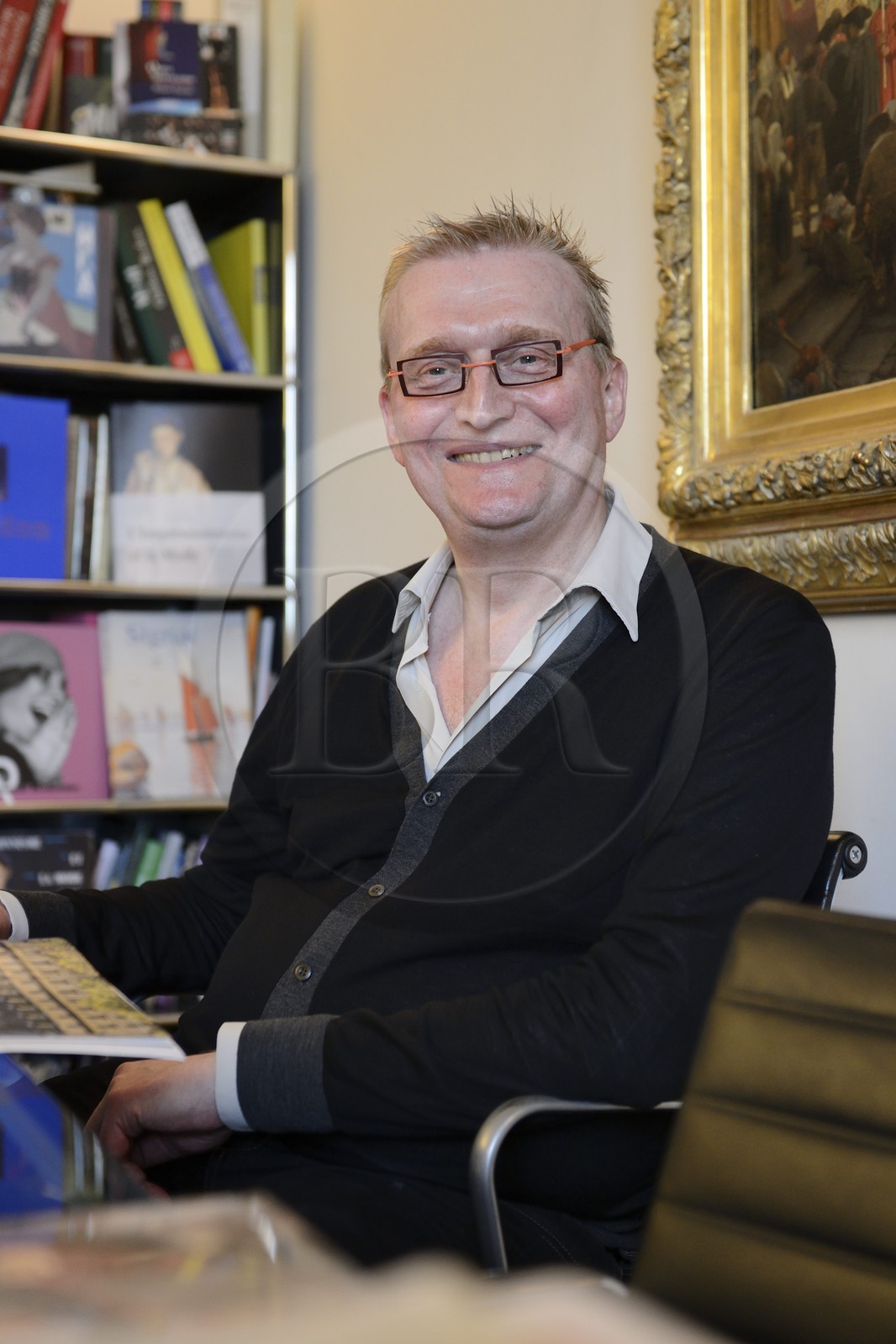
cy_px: 672
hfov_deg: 28.1
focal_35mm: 48
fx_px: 1793
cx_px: 448
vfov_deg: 41.1
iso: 1600
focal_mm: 48
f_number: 3.2
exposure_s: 1/125
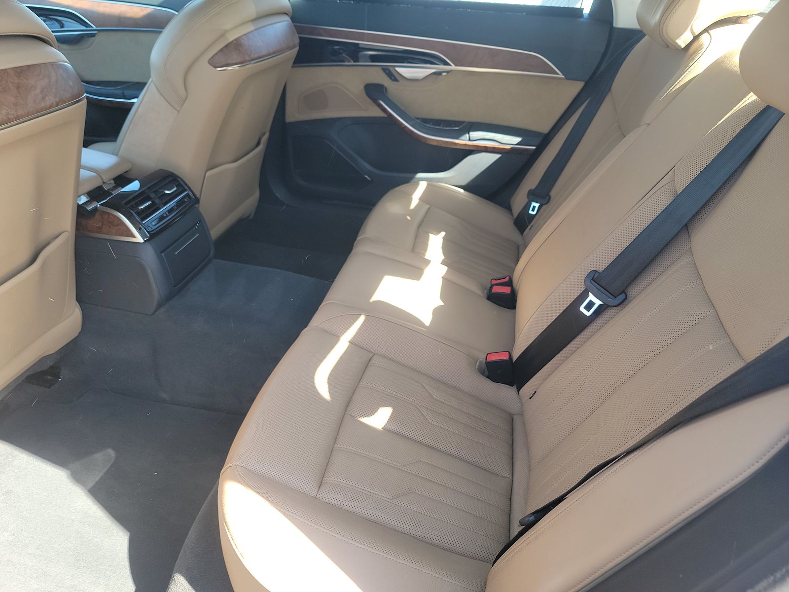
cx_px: 394
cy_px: 296
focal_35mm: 24
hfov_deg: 71.6
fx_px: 547
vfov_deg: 56.8
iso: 75
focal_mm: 6.7
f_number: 1.8
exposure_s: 1/59
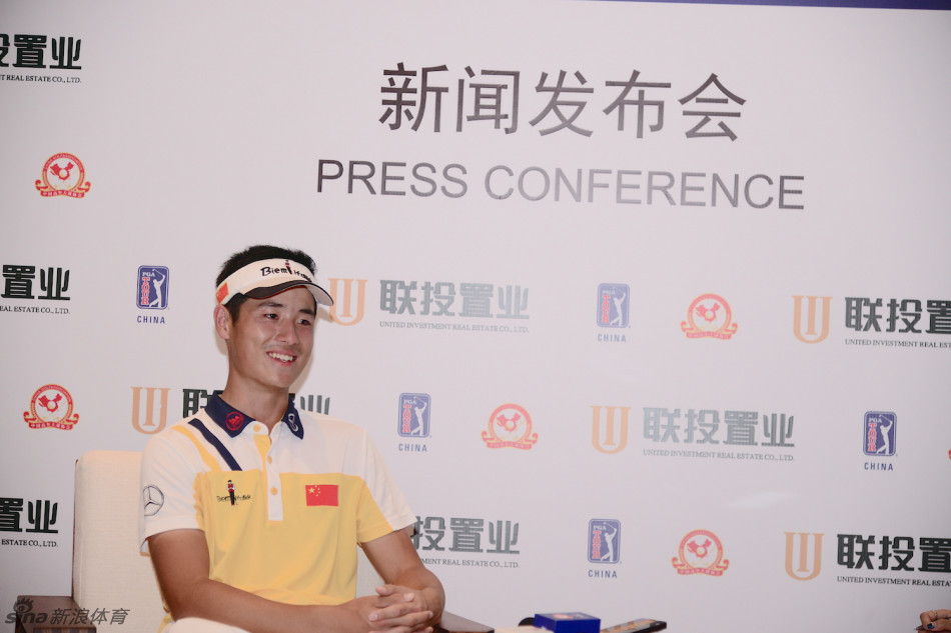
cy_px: 316
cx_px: 476
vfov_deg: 17.5
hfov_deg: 26.0
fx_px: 2060
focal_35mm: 78
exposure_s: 1/250
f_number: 4
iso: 1250
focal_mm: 78
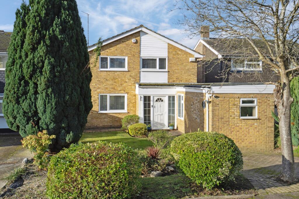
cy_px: 100
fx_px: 283
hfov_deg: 55.8
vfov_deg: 38.9
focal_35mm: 34
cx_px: 150
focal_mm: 34
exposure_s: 1/500
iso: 640
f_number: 10
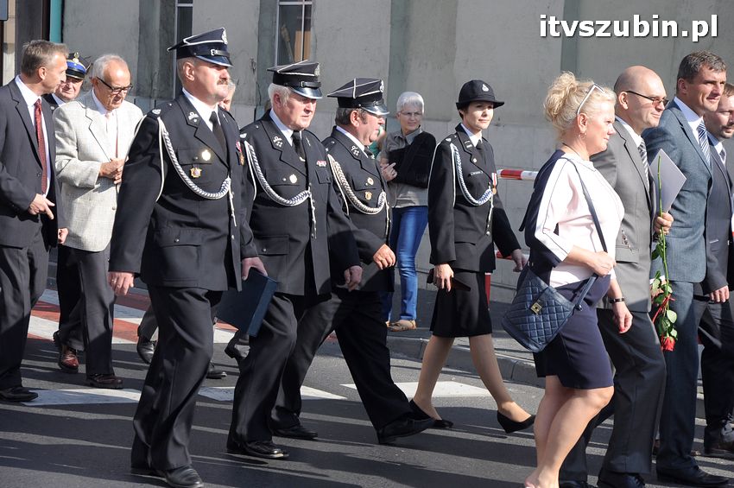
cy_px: 244
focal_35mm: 105
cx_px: 367
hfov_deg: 19.5
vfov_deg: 13.0
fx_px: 2139
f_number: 7.1
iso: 400
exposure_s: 1/800
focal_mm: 70
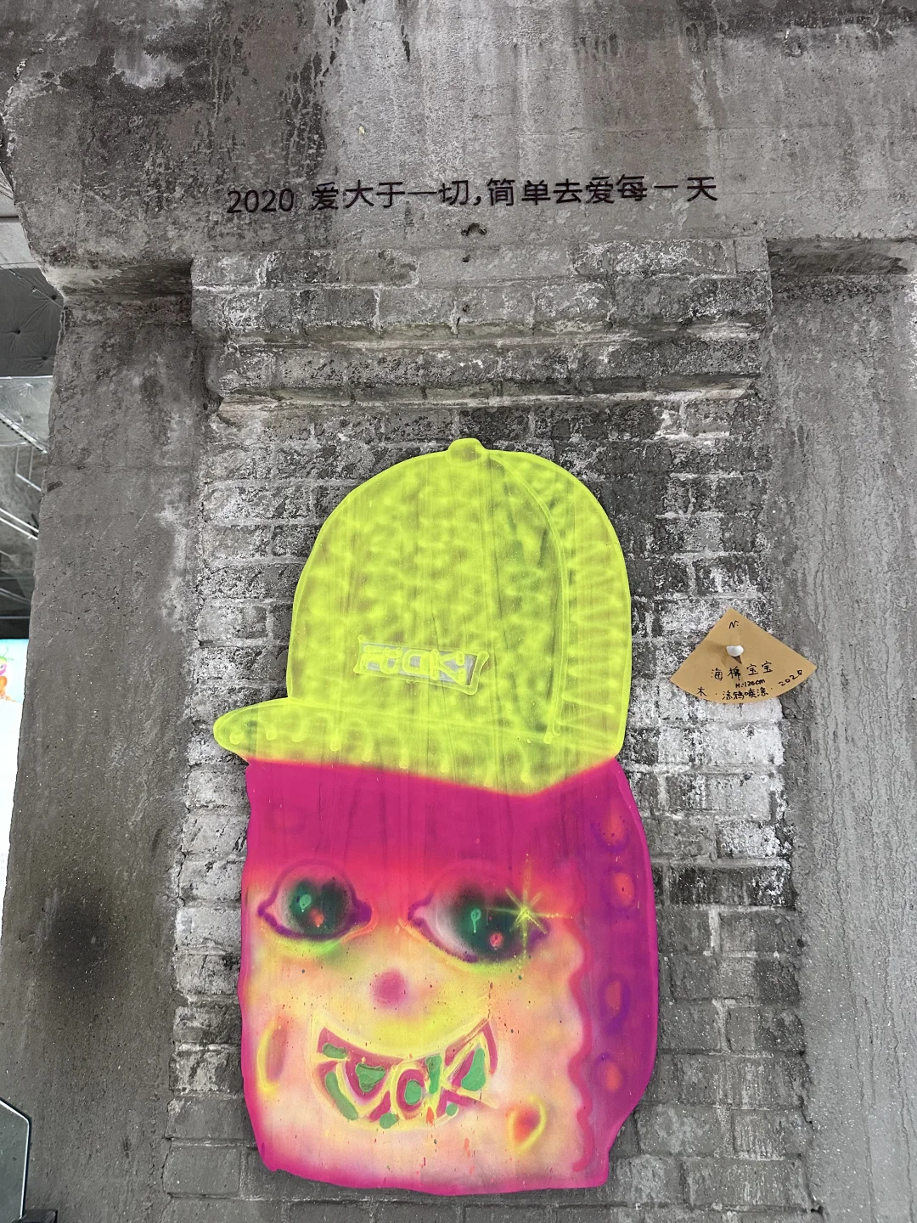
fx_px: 848
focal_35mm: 24
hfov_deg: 56.8
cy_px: 612
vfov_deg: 71.6
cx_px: 458
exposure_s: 1/50
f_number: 1.78
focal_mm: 6.86
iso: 320
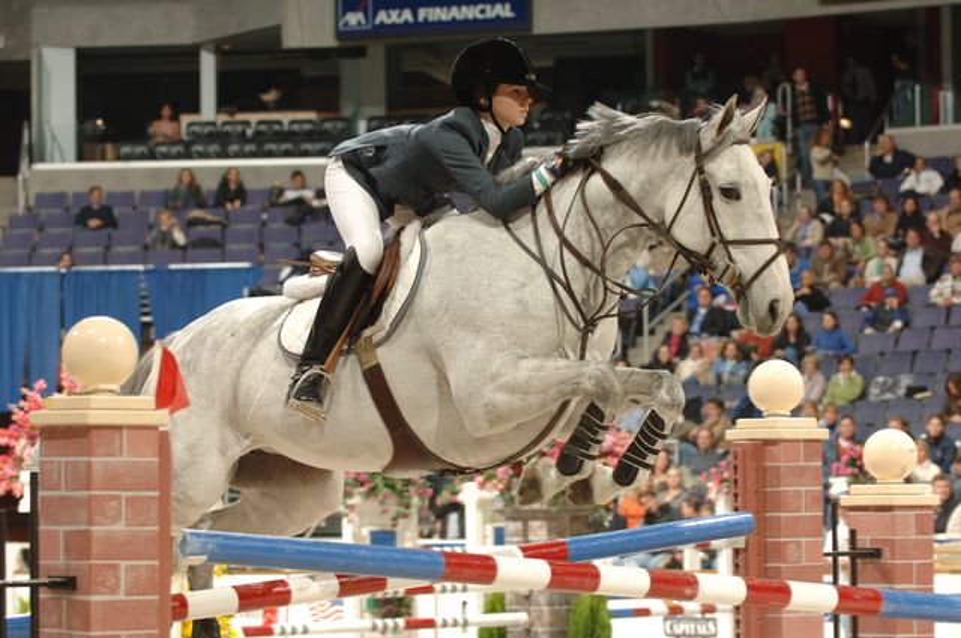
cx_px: 480
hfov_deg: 14.0
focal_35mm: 147
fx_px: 3919
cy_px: 319
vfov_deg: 9.3
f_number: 4.5
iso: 320
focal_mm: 98
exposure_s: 1/250
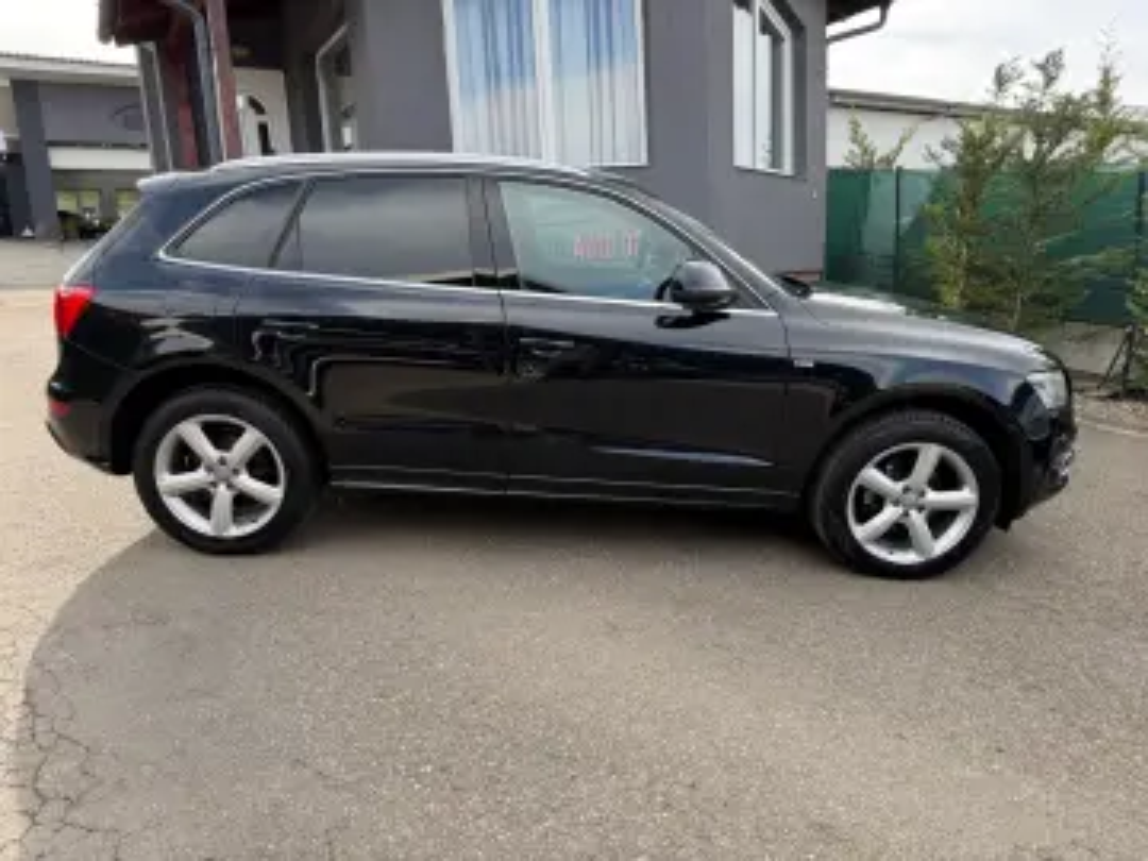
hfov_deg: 71.6
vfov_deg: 56.8
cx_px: 574
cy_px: 430
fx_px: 796
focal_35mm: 24
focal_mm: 6.76
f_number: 1.78
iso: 80
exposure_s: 1/840
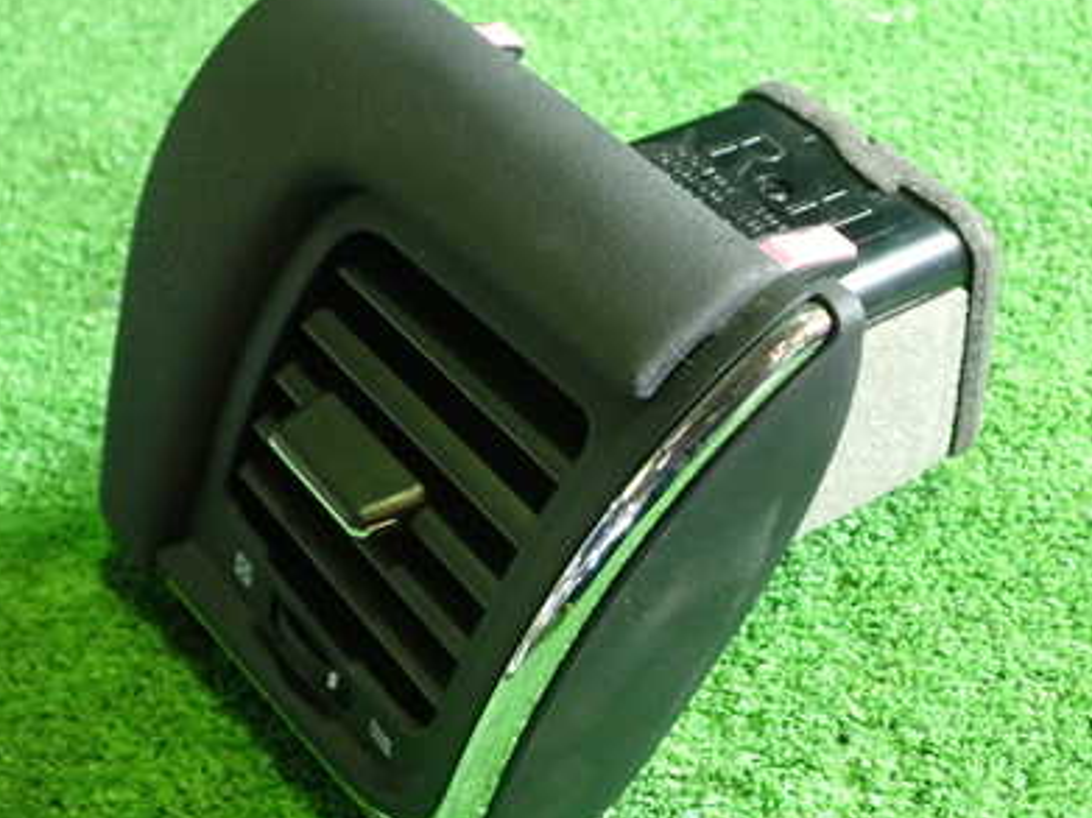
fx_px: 1451
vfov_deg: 31.5
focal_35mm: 46
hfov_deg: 41.2
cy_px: 405
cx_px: 570
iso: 500
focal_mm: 5.4
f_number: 2.3
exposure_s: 1/30
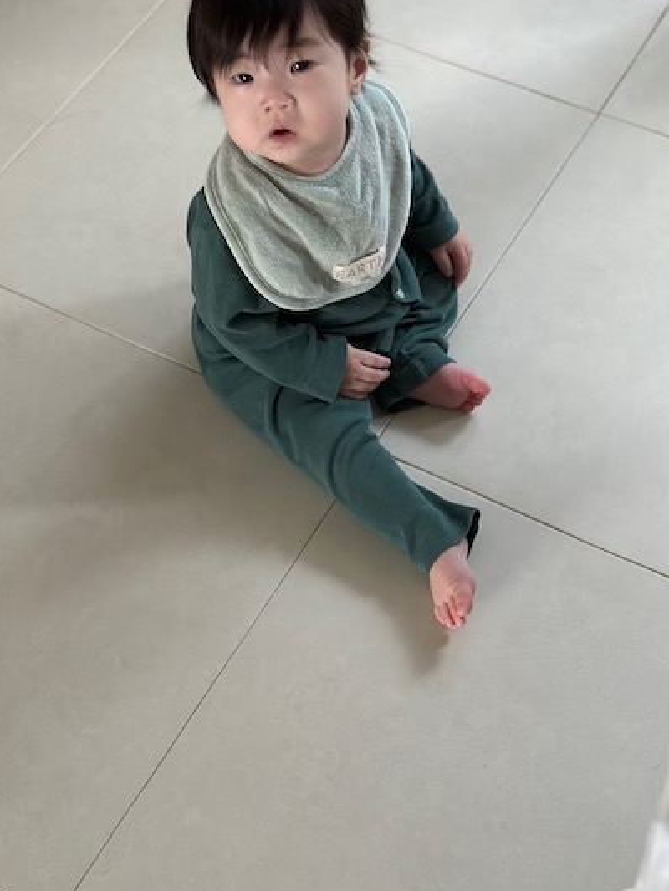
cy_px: 296
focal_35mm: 72
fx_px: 1855
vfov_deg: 26.9
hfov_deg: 20.4
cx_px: 222
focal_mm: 6.86
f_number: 1.78
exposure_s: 1/41
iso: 400
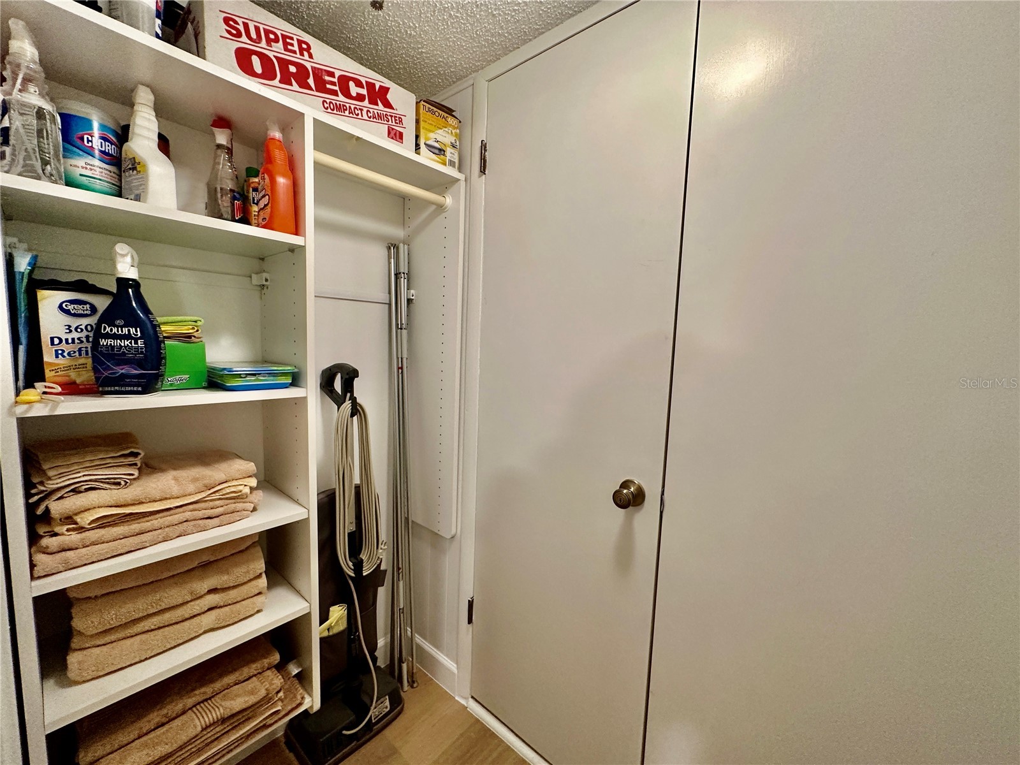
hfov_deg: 102.1
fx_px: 413
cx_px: 510
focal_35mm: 14
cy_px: 382
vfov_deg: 85.7
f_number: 2.2
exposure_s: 1/60
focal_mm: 2.22
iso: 250
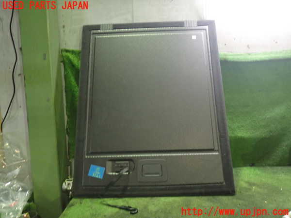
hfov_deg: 60.0
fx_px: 252
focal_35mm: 30
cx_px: 146
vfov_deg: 46.8
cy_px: 109
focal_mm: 5.4
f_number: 2.3
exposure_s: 1/20
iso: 800
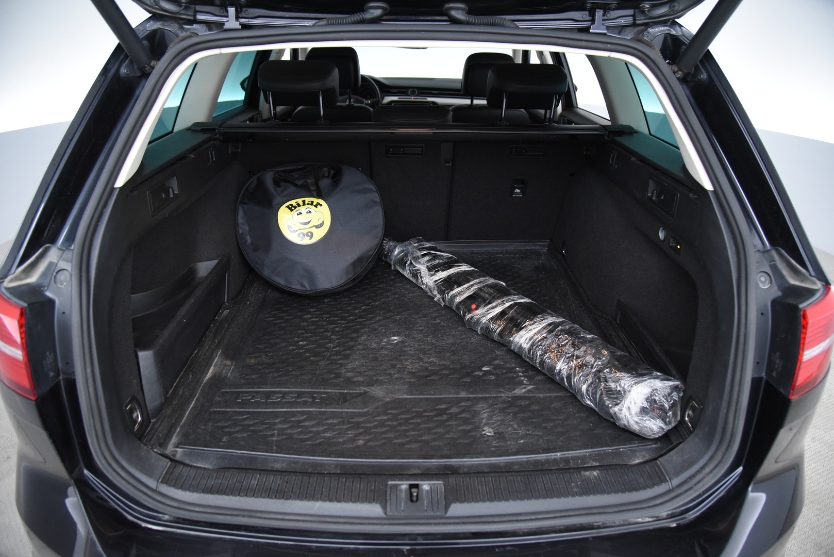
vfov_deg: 53.2
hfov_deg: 73.7
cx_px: 417
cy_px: 278
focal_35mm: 24
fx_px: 556
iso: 4000
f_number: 4
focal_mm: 24
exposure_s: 1/80
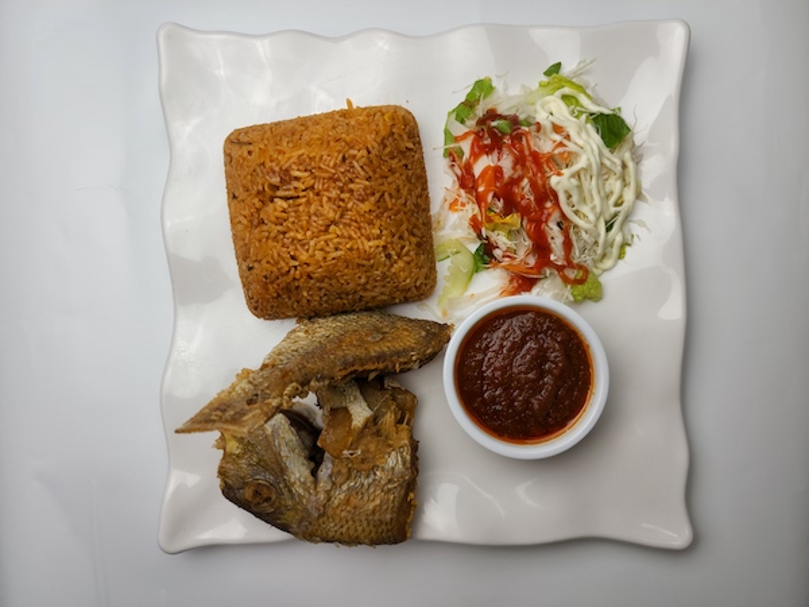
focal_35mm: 23
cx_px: 404
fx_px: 538
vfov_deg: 58.9
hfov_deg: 73.9
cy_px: 304
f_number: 1.8
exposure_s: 1/100
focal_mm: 6.4
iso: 25
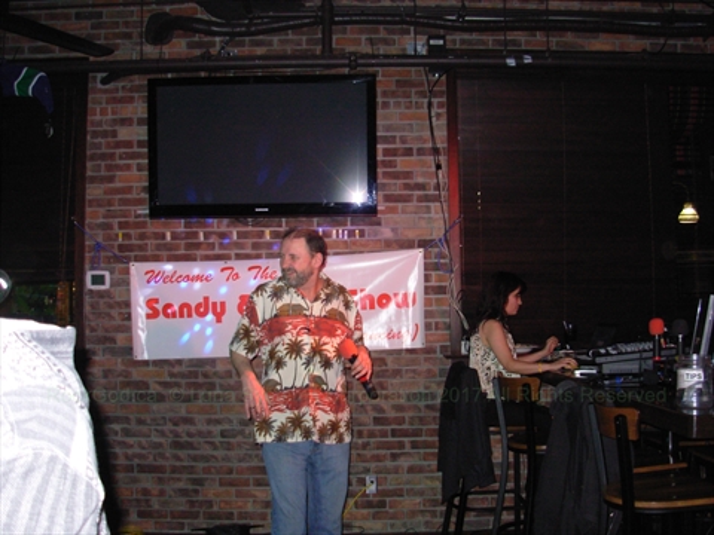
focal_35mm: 38
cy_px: 268
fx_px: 784
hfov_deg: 49.0
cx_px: 357
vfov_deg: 37.7
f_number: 2.9
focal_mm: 6.3
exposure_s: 1/76.1
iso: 119
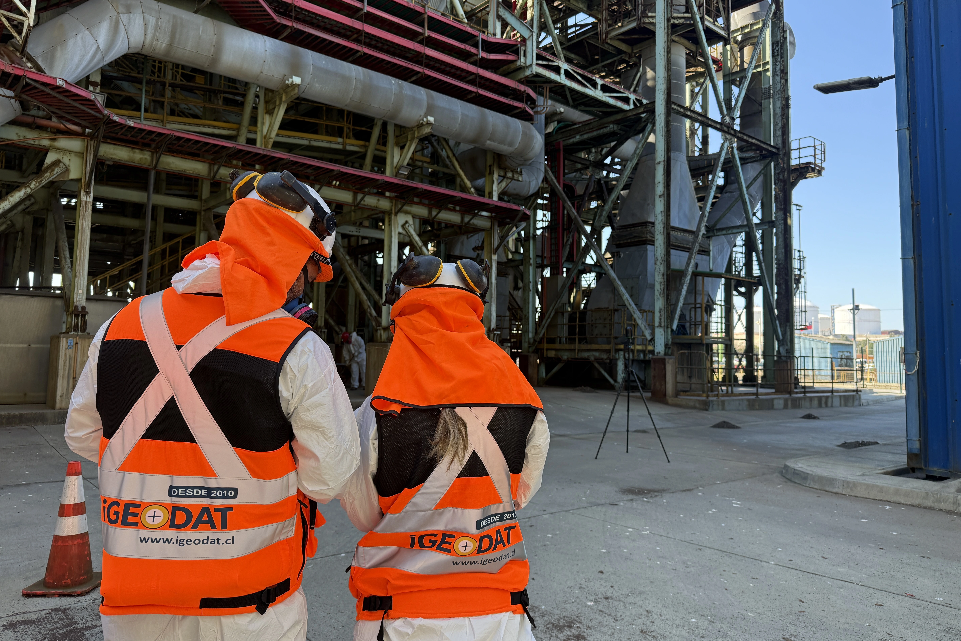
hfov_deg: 71.5
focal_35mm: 25
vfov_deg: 51.2
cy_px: 297
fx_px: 667
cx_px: 480
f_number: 1.78
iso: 100
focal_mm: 6.76
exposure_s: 1/607
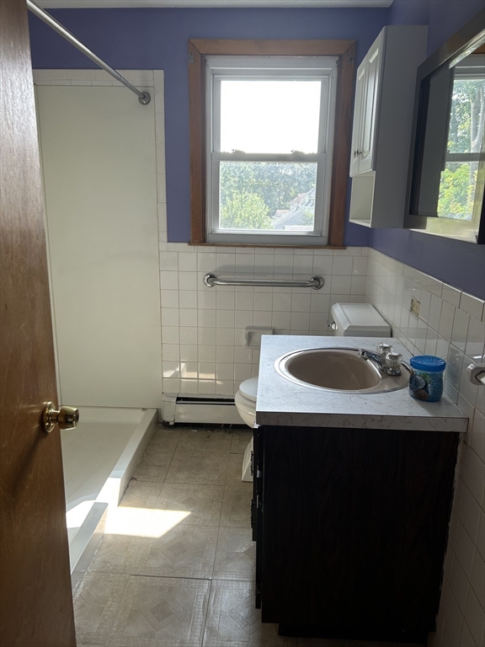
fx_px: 486
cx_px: 242
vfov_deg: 67.3
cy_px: 324
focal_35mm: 26
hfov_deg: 53.1
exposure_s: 1/121
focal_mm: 5.7
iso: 40
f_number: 1.5
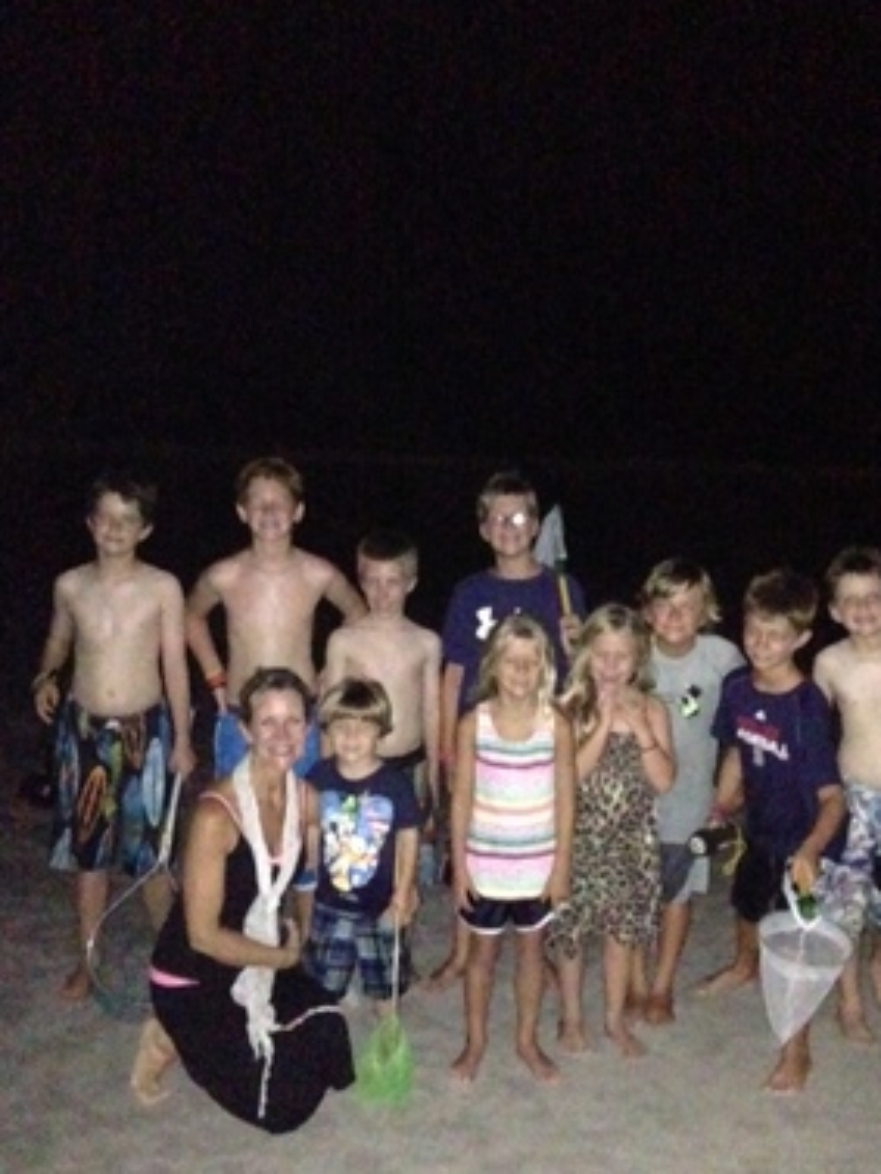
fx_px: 1424
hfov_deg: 34.3
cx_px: 492
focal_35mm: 42
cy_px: 645
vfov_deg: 44.7
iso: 3200
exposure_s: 1/16
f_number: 2.4
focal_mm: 4.13
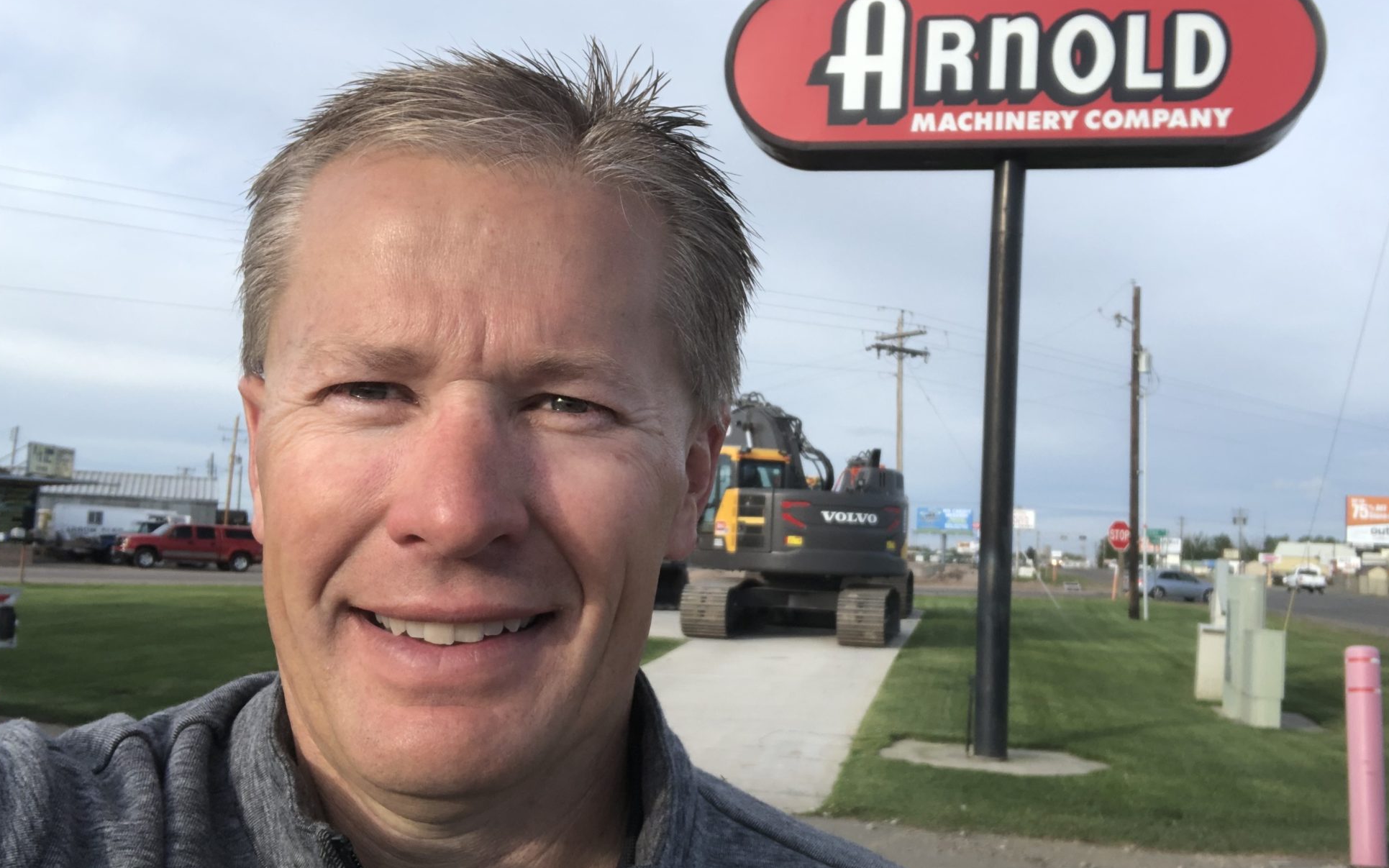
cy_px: 434
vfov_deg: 35.3
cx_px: 731
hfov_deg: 54.0
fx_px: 1363
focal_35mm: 36
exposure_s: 1/361
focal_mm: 2.87
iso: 20
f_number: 2.2
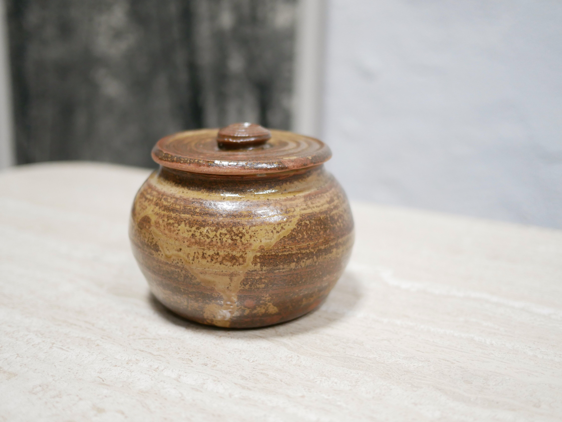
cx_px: 281
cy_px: 211
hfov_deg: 46.8
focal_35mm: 40
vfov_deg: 36.0
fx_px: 650
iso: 800
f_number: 1.7
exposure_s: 1/60
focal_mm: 20
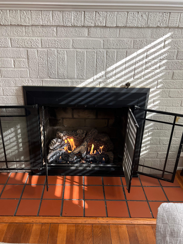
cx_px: 81
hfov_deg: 45.4
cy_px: 121
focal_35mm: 31
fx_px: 219
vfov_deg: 58.4
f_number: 1.6
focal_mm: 5.1
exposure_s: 1/121
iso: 125
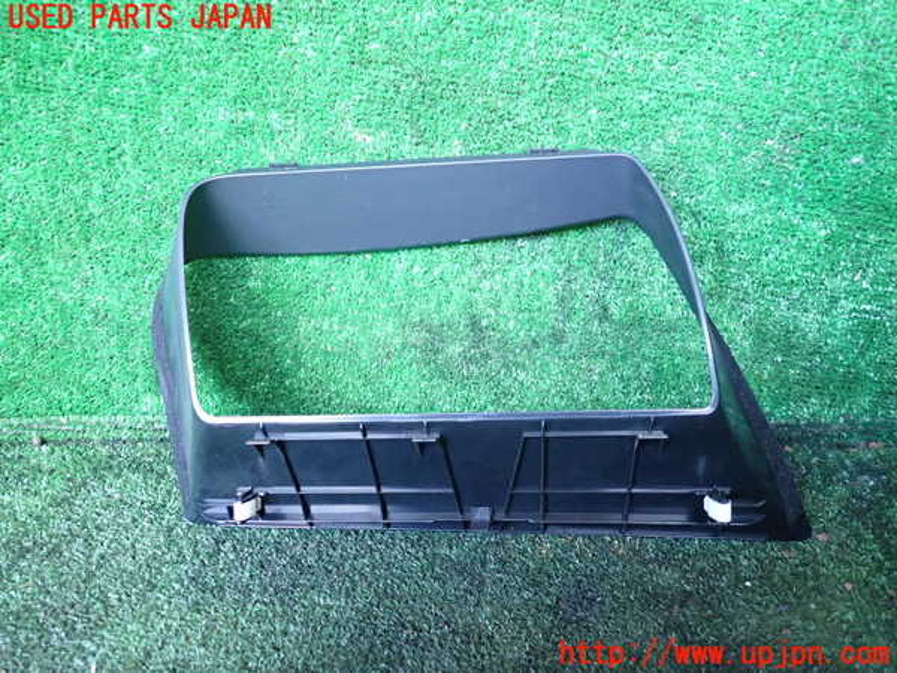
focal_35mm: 25
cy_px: 336
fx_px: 648
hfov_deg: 69.4
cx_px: 448
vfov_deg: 54.9
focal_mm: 4.5
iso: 500
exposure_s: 1/30
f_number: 2
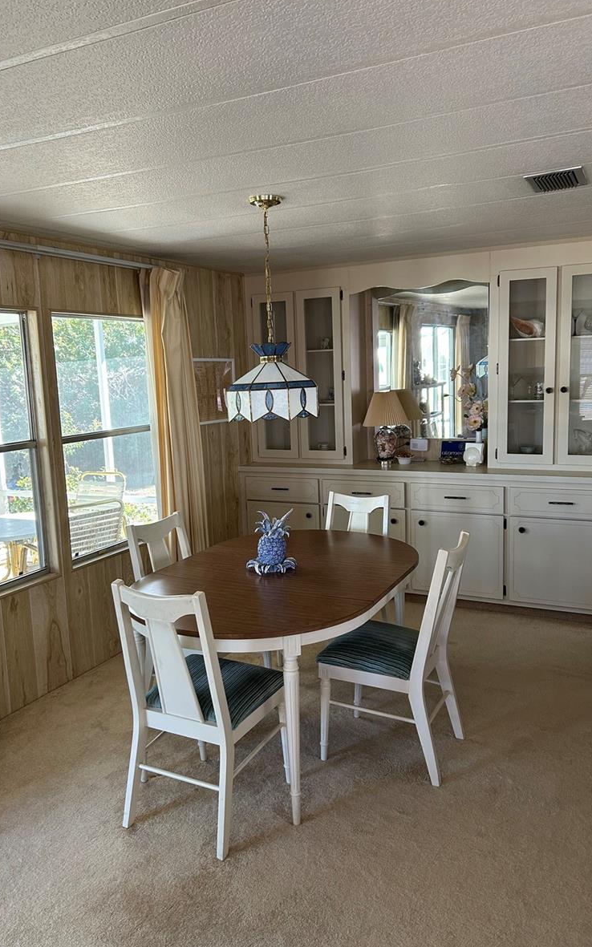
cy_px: 471
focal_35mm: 28
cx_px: 291
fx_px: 723
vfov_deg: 66.5
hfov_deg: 44.5
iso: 125
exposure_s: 1/95
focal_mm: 5.7
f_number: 1.5
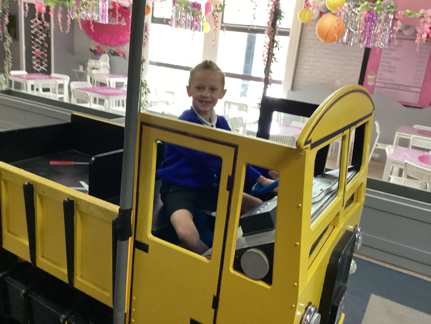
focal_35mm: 31
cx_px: 216
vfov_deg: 45.4
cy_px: 162
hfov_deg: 58.4
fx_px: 386
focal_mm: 3.3
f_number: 2.4
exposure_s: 1/50
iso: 250
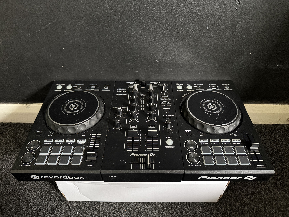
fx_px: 200
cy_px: 108
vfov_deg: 56.8
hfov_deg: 71.6
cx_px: 144
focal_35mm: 24
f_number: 1.78
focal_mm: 6.76
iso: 1250
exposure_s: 1/30
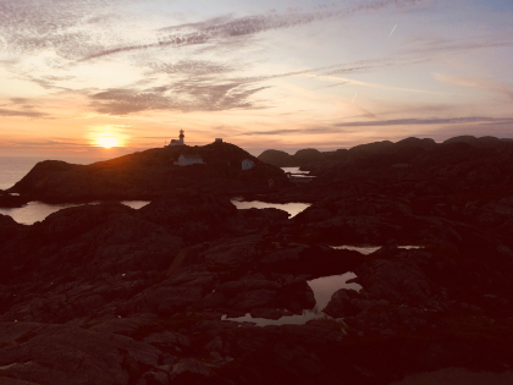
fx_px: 430
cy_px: 192
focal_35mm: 29
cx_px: 256
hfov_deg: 61.7
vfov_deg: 48.2
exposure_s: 1/1026
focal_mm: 4.15
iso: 25
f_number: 2.2
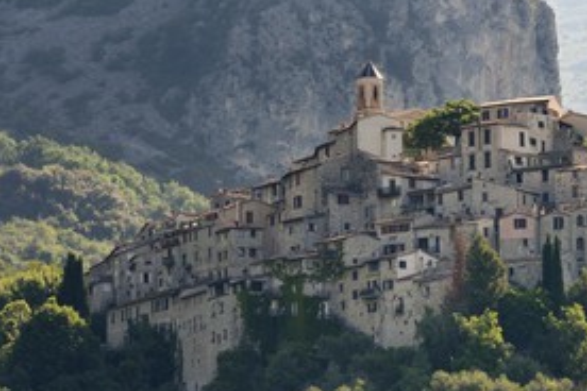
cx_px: 445
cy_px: 257
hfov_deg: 6.8
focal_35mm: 304
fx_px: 4957
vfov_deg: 4.5
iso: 200
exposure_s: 1/160
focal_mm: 200
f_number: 16
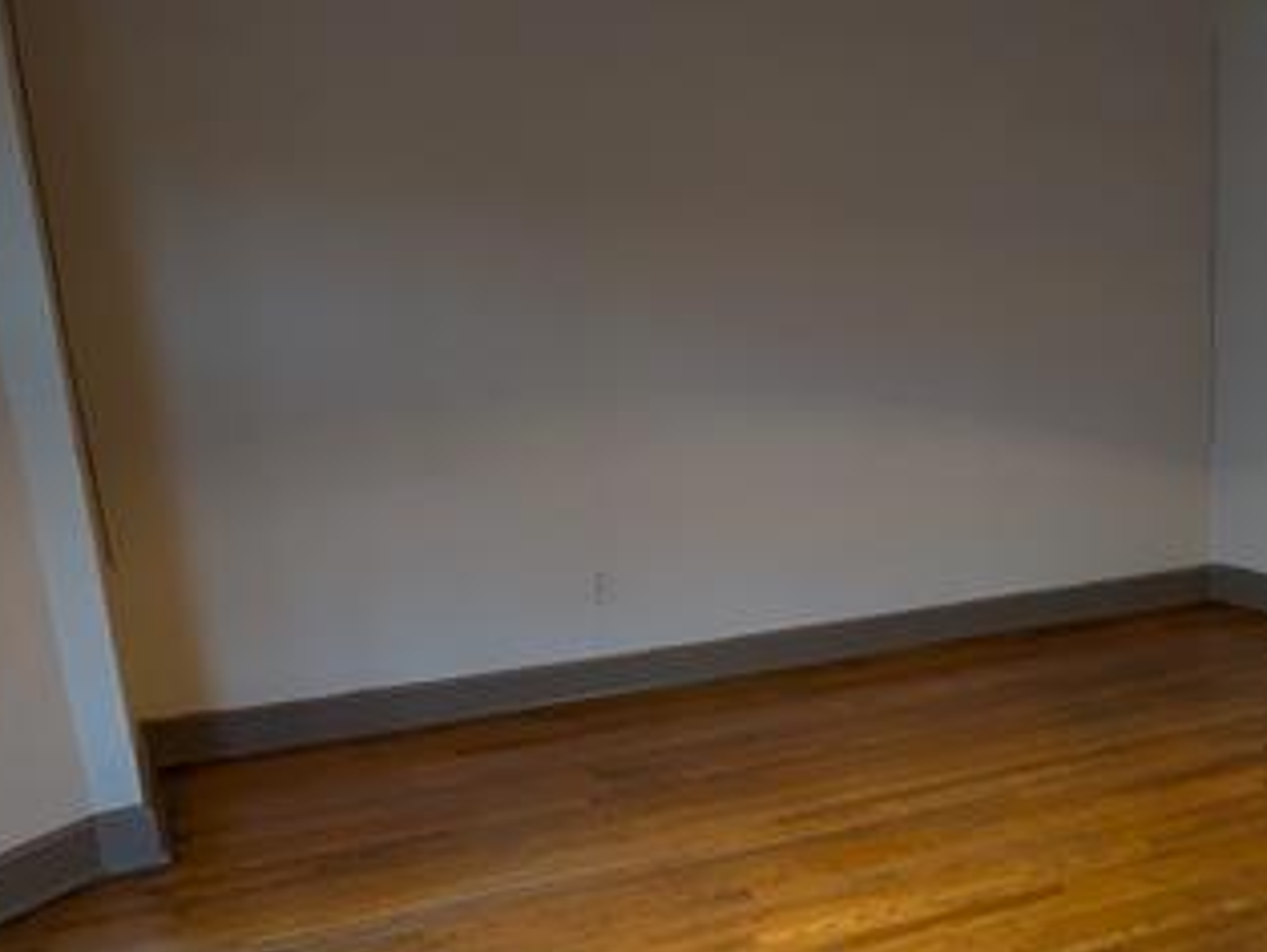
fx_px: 1429
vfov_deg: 36.7
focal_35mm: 39
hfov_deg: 43.4
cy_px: 573
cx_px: 1160
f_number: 1.7
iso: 75
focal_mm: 2.02
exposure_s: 1/50.6
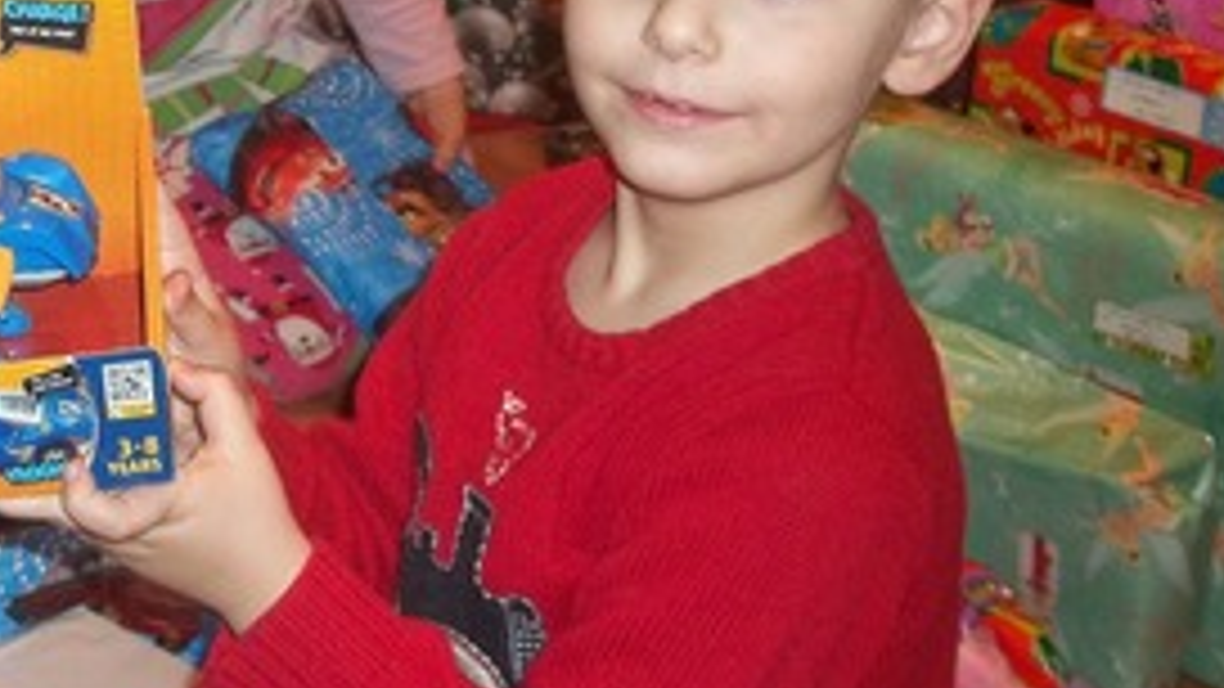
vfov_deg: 14.7
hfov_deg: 25.1
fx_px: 2661
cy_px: 184
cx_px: 130
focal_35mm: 82
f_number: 2.9
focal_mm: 5.7
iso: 160
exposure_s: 1/30
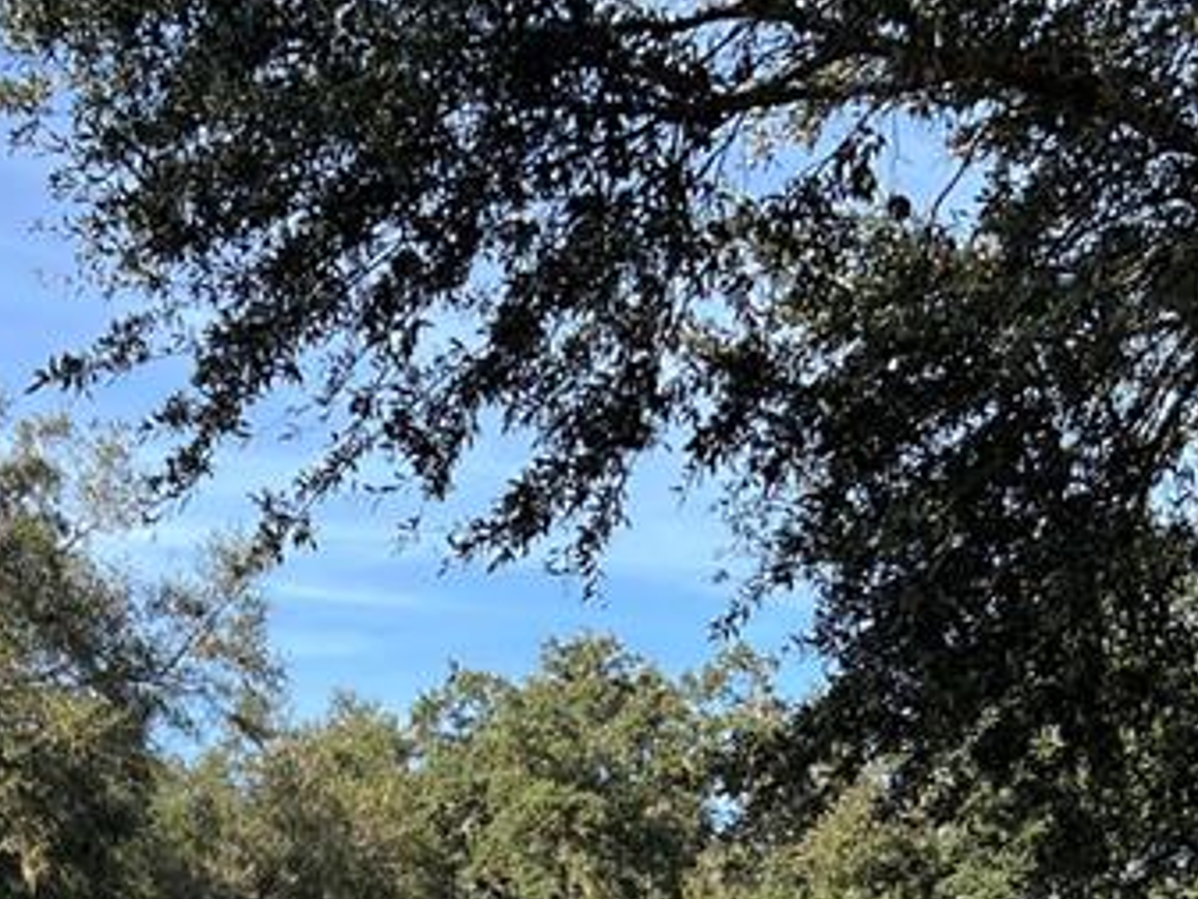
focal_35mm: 79
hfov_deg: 24.4
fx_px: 2735
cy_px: 1297
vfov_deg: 17.1
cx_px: 299
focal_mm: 5.7
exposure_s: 1/1901
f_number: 1.5
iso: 50
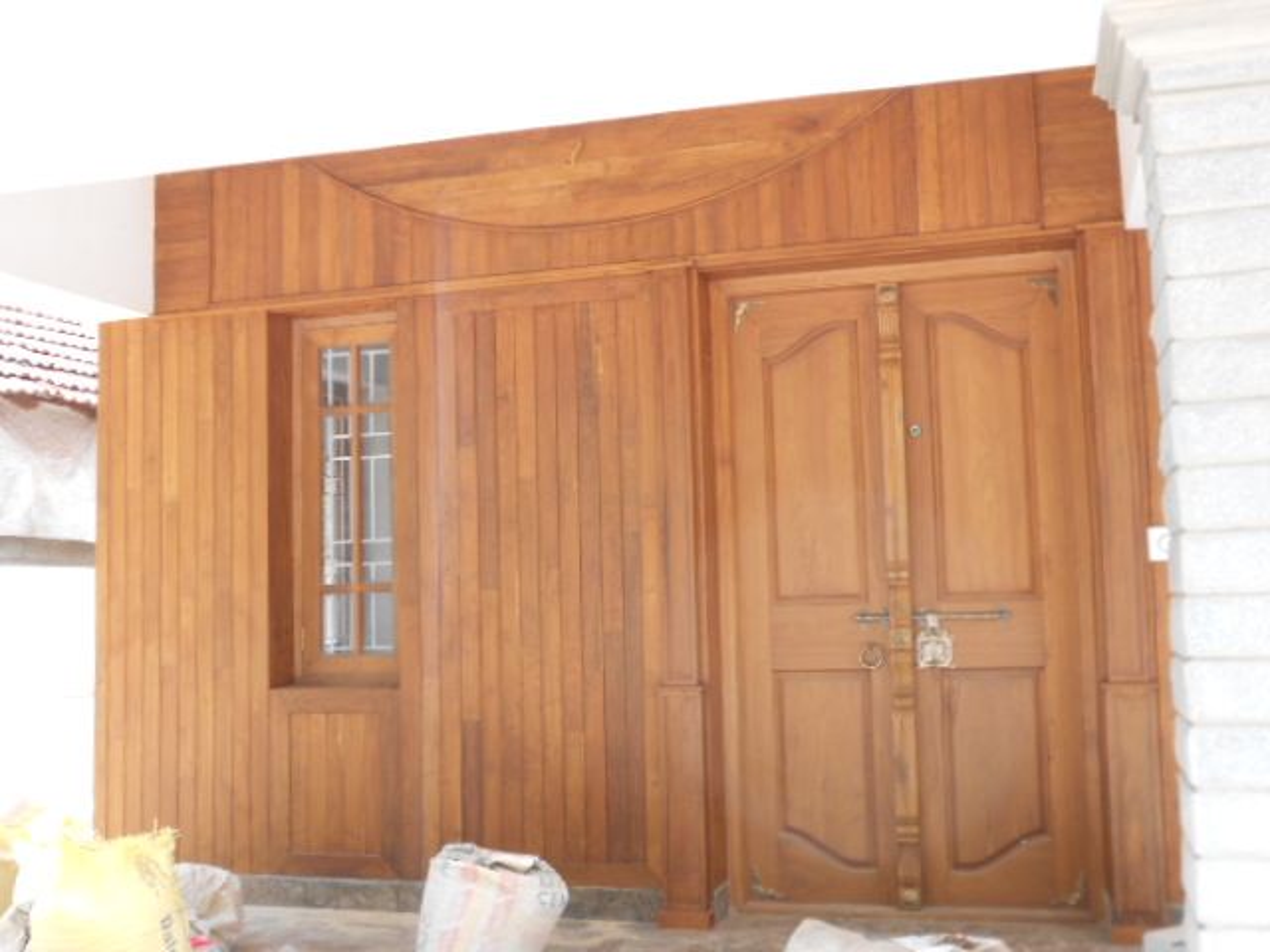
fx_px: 1357
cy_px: 476
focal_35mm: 37
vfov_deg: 38.7
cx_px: 635
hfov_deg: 50.1
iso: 80
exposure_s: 1/40
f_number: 3.9
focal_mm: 6.9
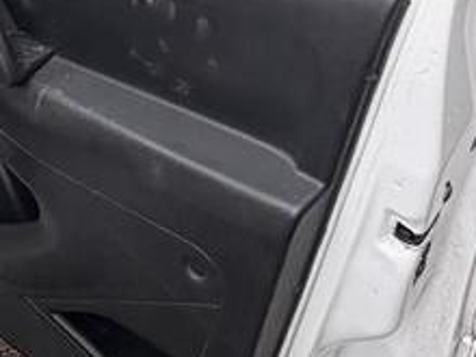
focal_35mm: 57
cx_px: 294
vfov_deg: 21.3
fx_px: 784
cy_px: -188
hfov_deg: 33.6
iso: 40
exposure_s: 1/164
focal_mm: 2.22
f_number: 2.2
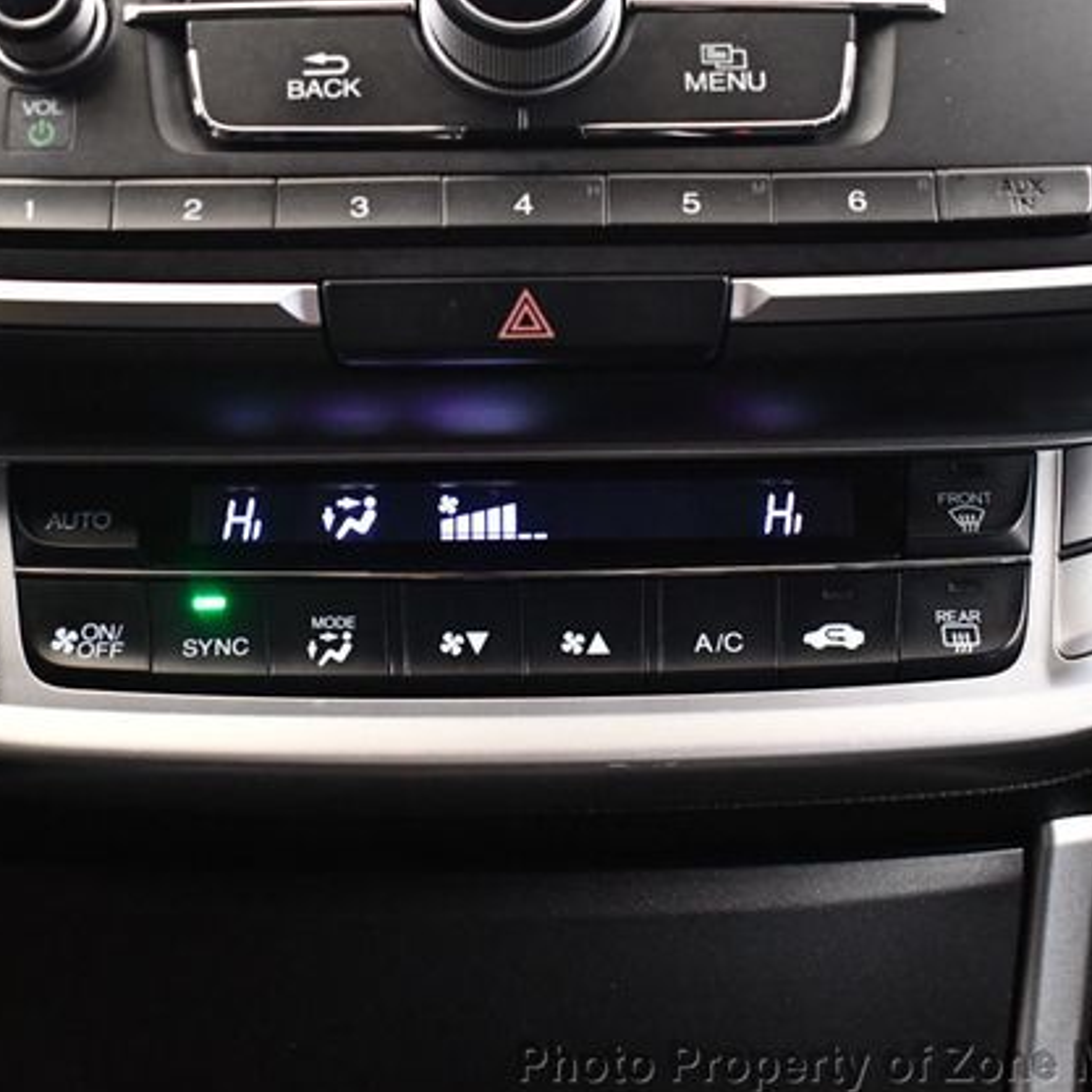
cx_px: 484
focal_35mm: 47
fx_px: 1677
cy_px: 553
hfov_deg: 36.0
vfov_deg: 36.1
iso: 4500
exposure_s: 1/60
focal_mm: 18
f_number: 3.5
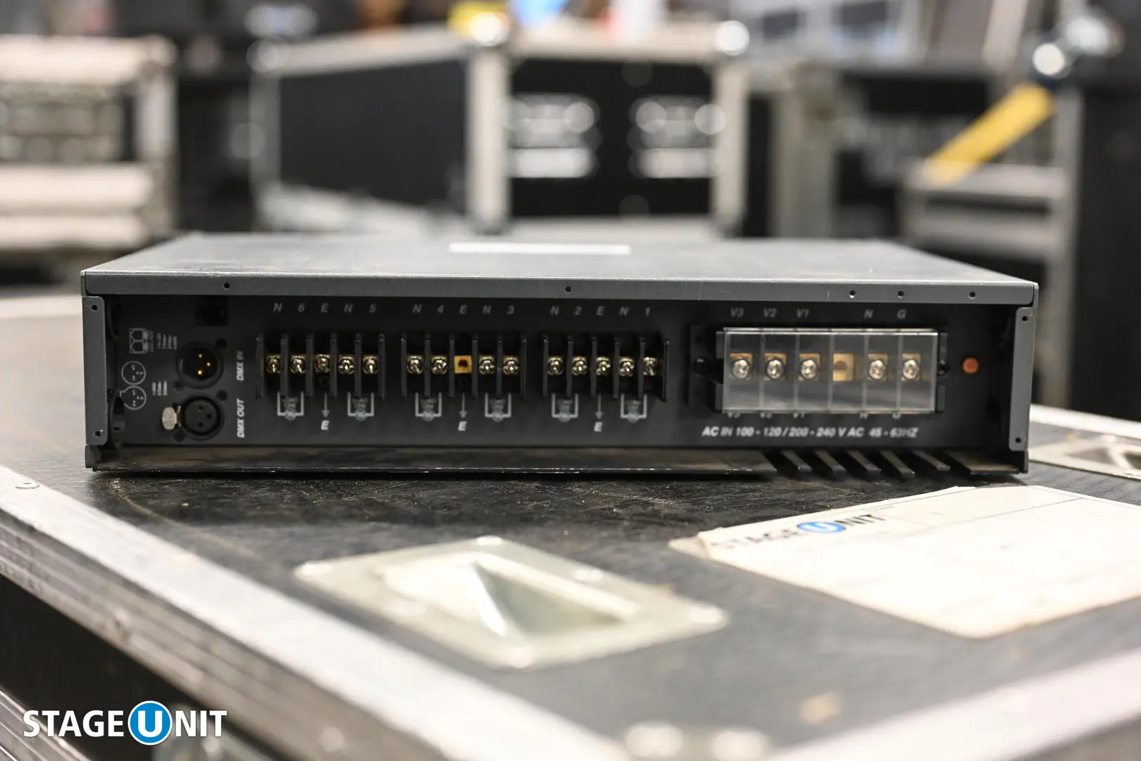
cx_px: 570
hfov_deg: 39.6
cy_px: 380
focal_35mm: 50
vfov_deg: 27.0
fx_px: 1585
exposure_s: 1/100
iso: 3200
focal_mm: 50
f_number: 2.8
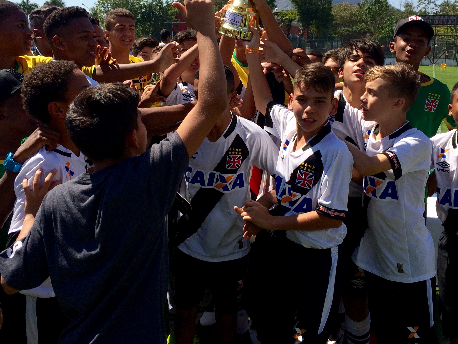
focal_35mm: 42
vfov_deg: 34.0
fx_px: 556
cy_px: 113
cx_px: 222
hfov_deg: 44.8
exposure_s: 1/2053
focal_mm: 4.15
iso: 32
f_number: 2.2
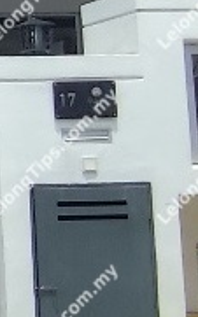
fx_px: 804
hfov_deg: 10.2
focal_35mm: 93
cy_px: 20
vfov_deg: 21.7
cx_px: -395
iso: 50
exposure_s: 1/2419
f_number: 2.2
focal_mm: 1.65
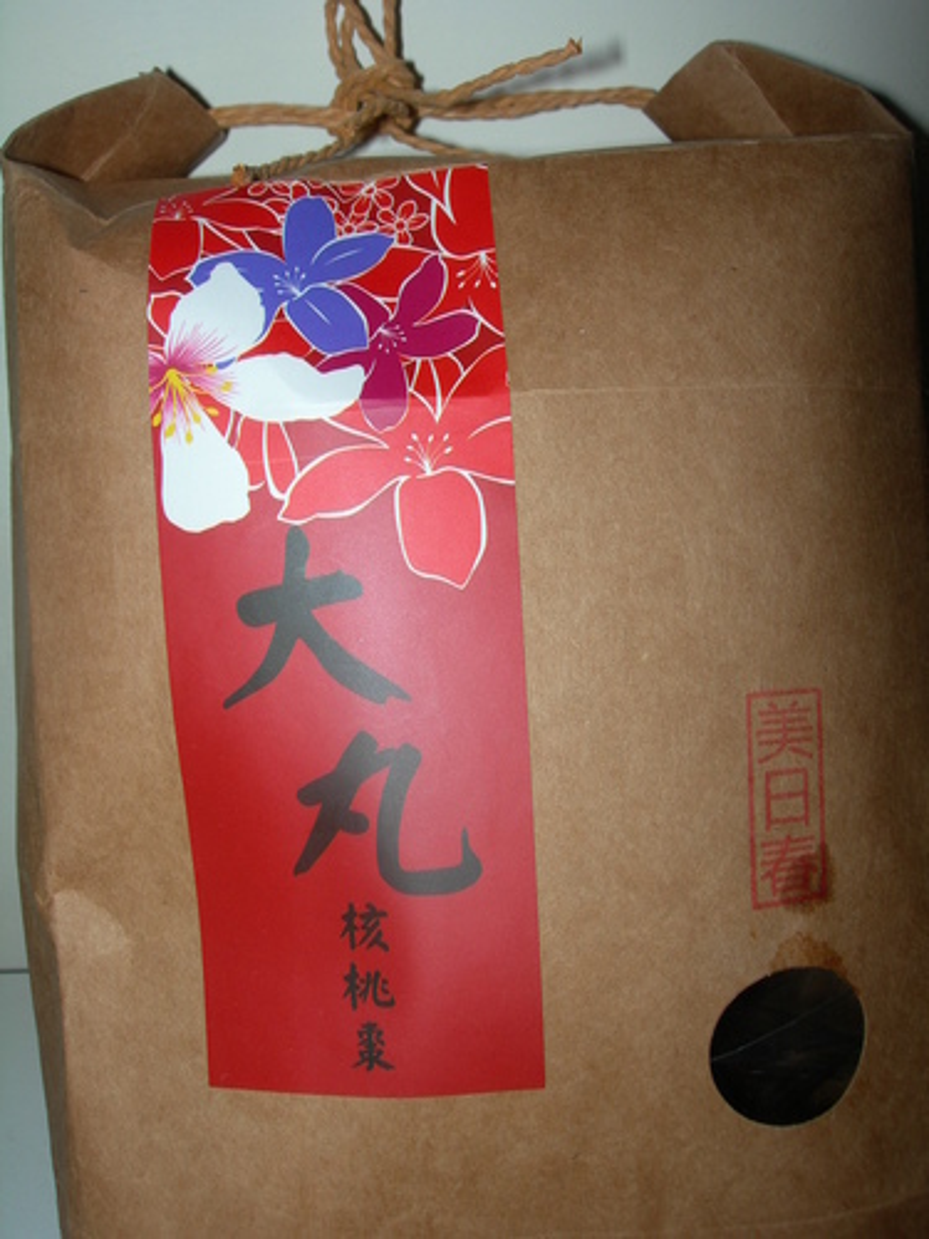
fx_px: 1360
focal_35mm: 38
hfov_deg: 37.7
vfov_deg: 49.0
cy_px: 620
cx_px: 464
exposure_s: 1/60.1
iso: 50
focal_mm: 7.8
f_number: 4.8
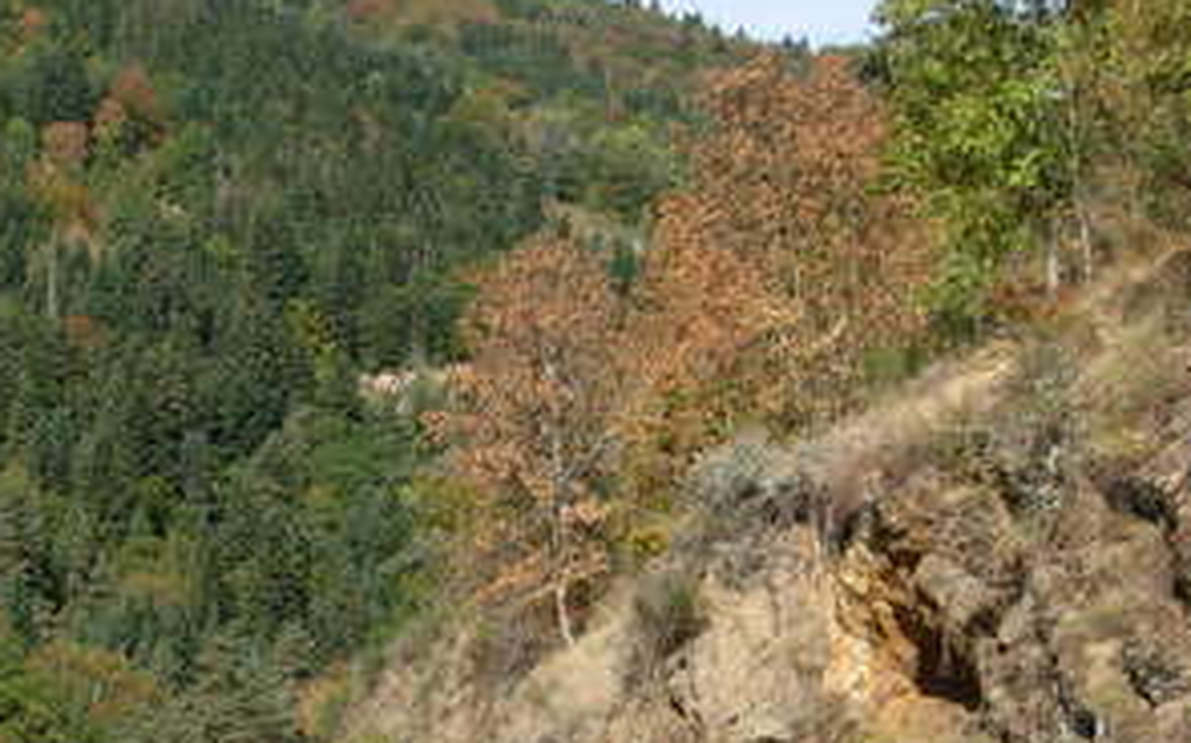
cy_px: 674
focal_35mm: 82
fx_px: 2660
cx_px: 331
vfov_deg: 15.7
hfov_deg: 25.0
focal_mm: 6.3
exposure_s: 1/939
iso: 79
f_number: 2.9
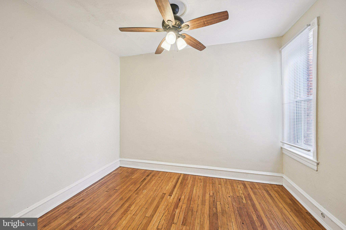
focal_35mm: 14
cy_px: 115
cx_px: 173
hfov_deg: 104.3
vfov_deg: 81.2
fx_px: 135
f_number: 8
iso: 400
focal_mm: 14
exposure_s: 1/10
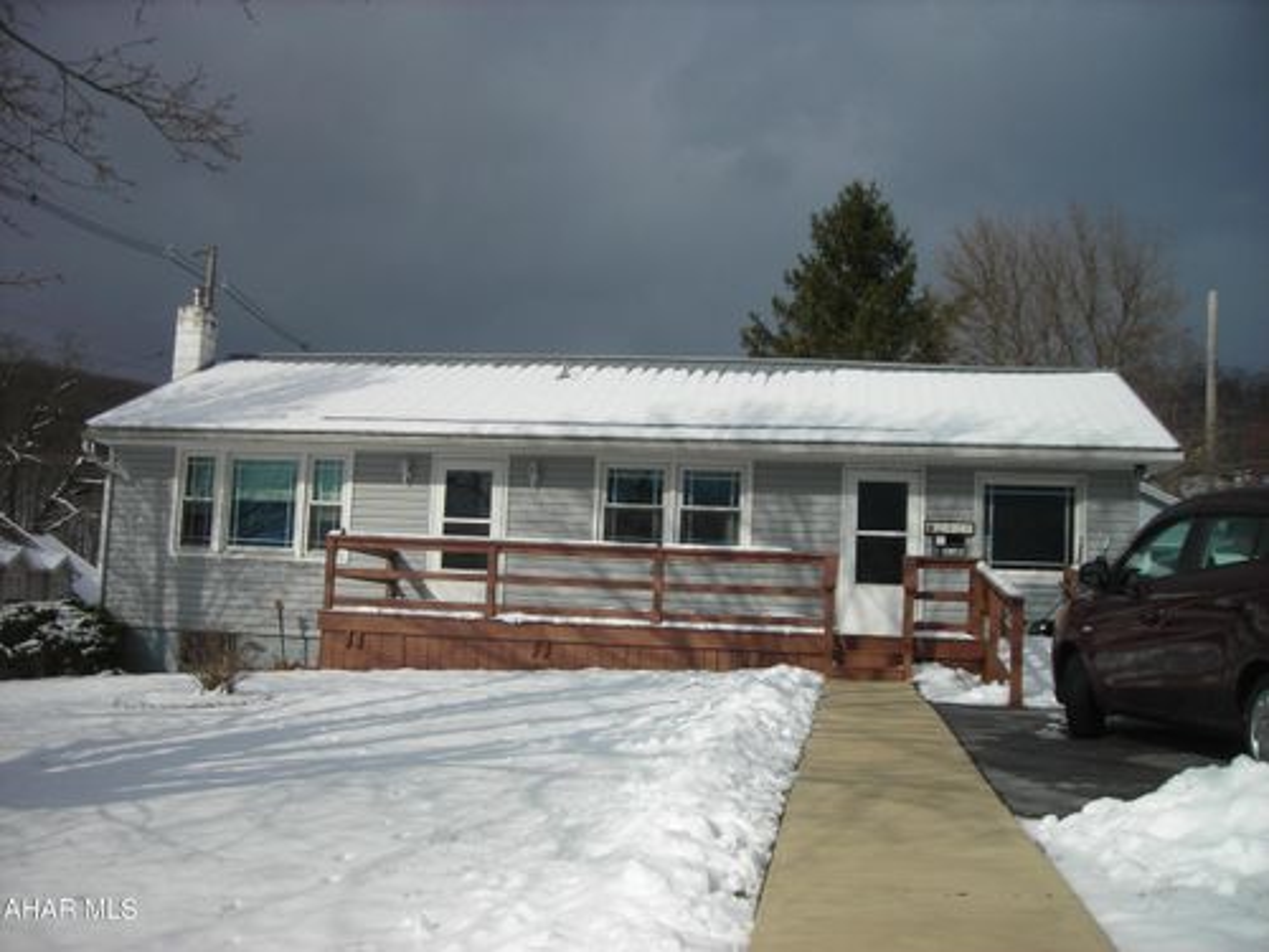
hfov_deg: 49.0
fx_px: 1393
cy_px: 476
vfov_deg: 37.7
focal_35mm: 38
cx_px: 634
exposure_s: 1/431
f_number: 6.4
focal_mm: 6.3
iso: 50
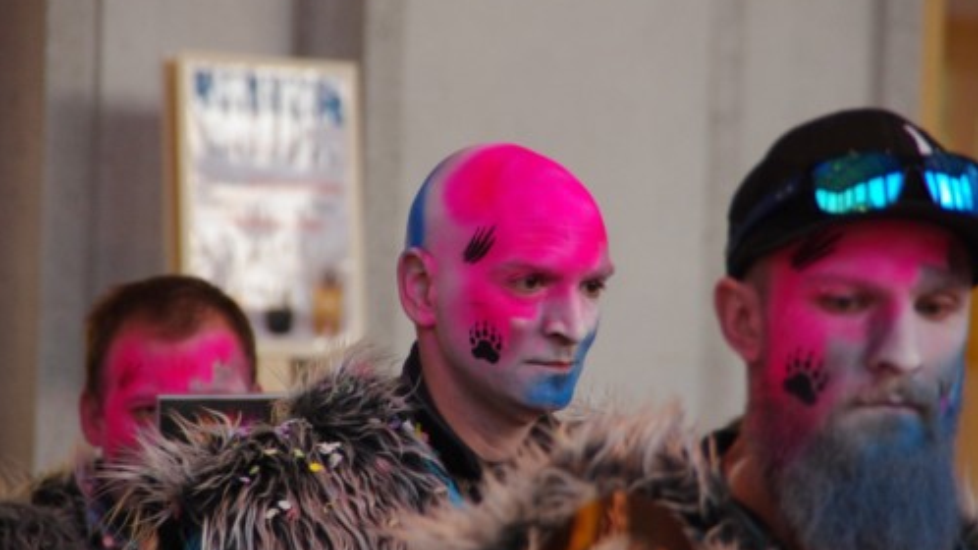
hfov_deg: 6.9
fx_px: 8168
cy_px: 300
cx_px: 489
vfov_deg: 3.9
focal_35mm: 315
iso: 3200
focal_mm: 200
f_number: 6.3
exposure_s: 1/60
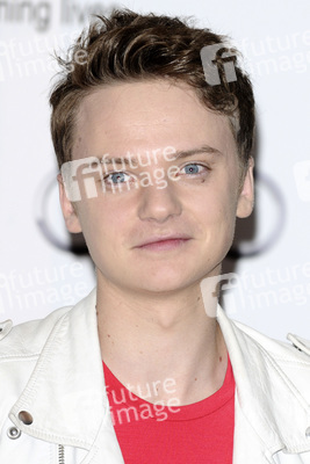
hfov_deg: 4.6
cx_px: 155
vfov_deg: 6.9
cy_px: 232
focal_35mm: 300
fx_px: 3871
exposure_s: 1/250
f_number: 4.5
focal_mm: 200
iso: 320
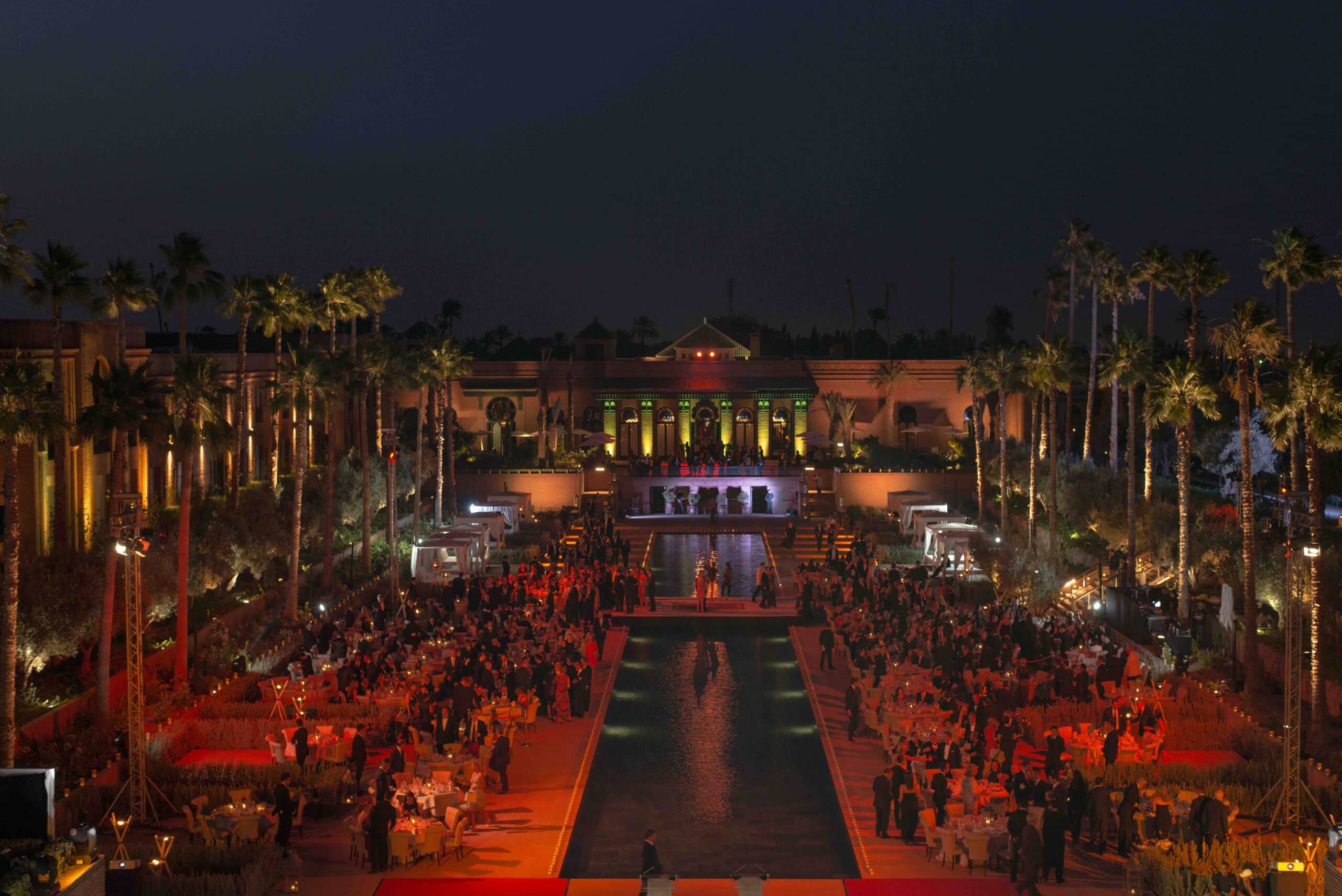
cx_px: 671
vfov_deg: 27.0
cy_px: 448
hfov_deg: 39.6
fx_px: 1865
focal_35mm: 50
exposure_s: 1/30
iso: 640
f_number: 5
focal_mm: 50
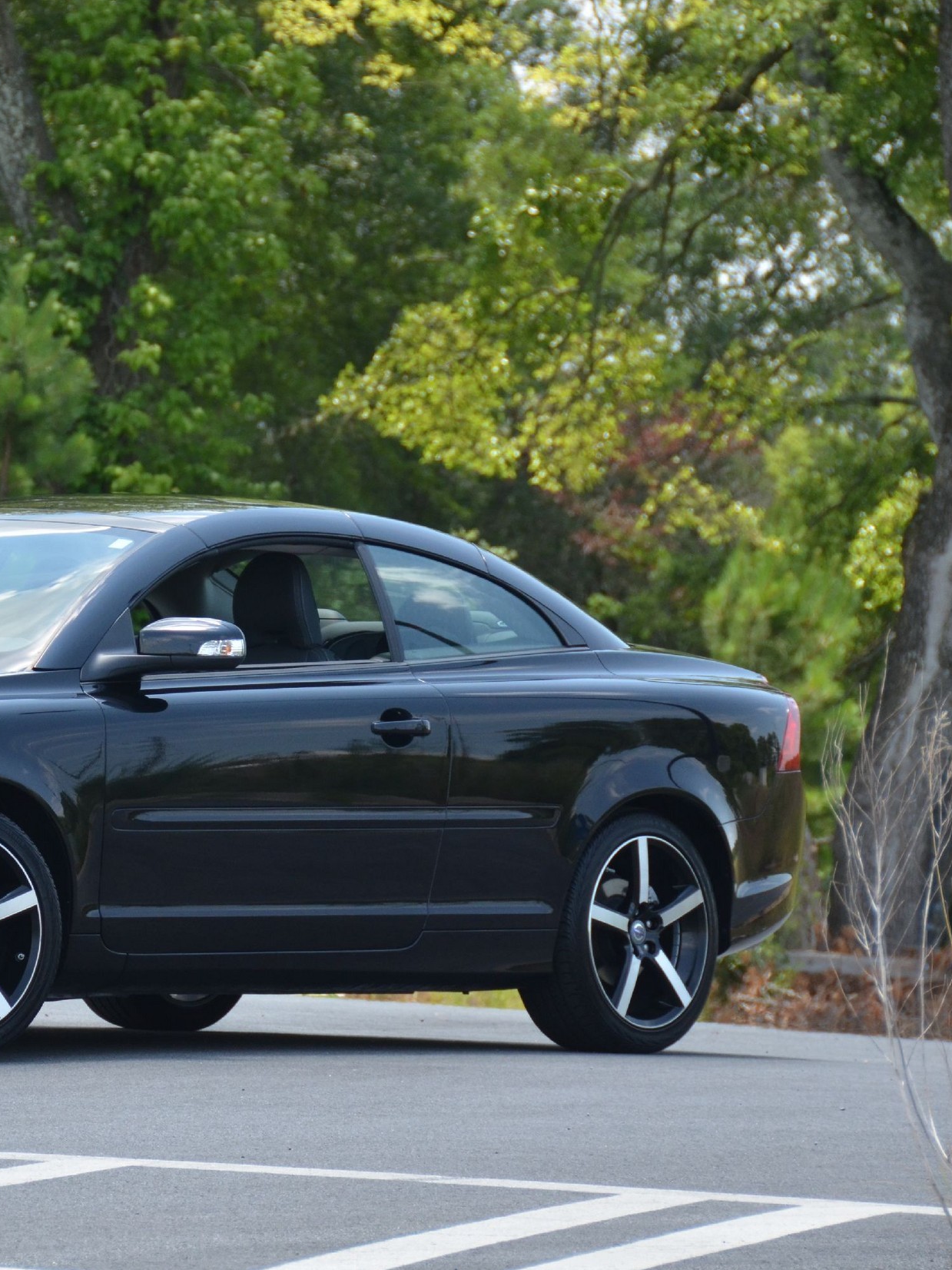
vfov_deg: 8.7
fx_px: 8387
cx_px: 118
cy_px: 635
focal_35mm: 229
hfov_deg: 6.5
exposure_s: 1/1000
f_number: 5.3
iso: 640
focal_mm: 105
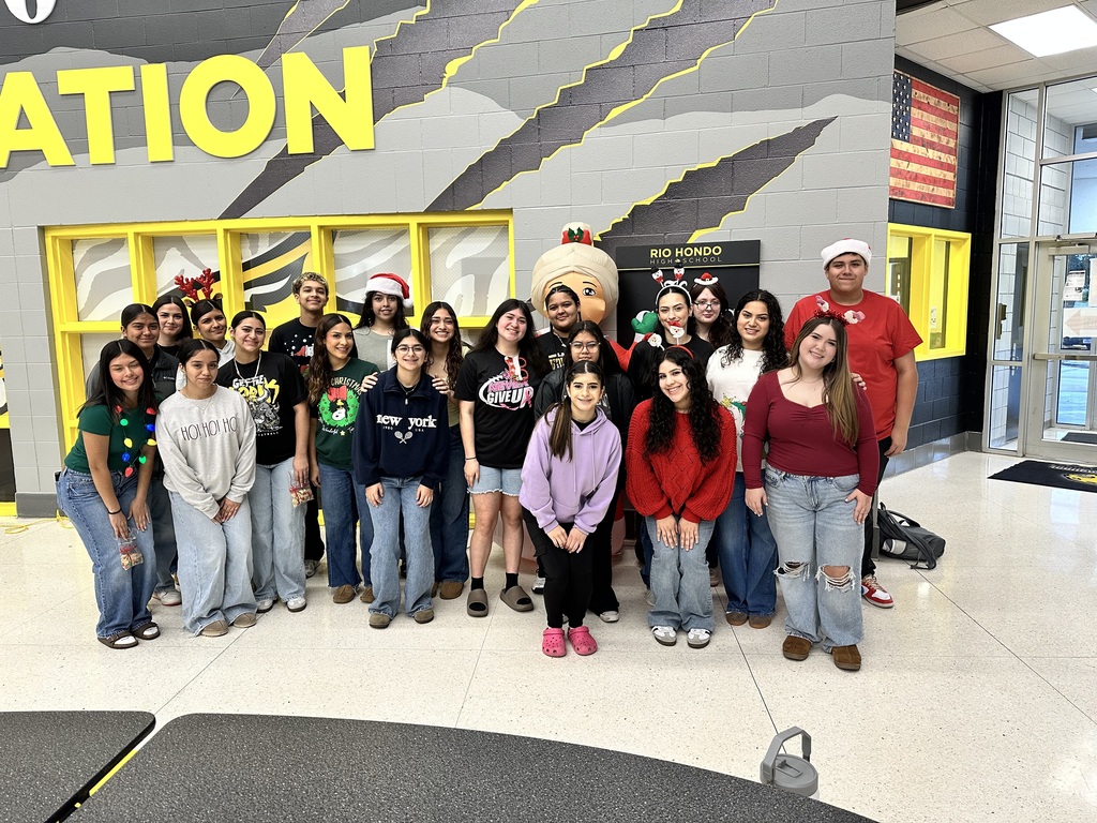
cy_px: 412
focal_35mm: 24
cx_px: 548
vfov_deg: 56.8
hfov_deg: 71.6
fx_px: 761
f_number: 1.78
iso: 200
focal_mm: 6.86
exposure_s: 1/60
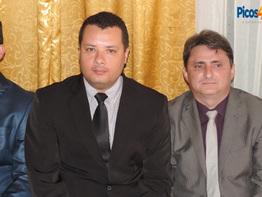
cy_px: 133
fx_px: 734
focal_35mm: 97
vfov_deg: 15.2
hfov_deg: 20.2
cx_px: 118
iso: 250
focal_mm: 12.4
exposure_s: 1/50
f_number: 3.9
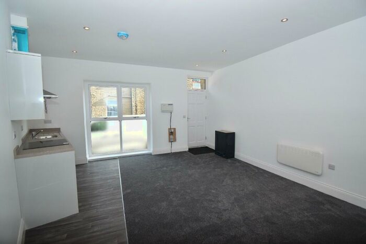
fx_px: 153
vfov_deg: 77.4
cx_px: 183
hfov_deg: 100.4
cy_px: 122
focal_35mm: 15
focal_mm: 10
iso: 400
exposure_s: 1/250
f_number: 4.5
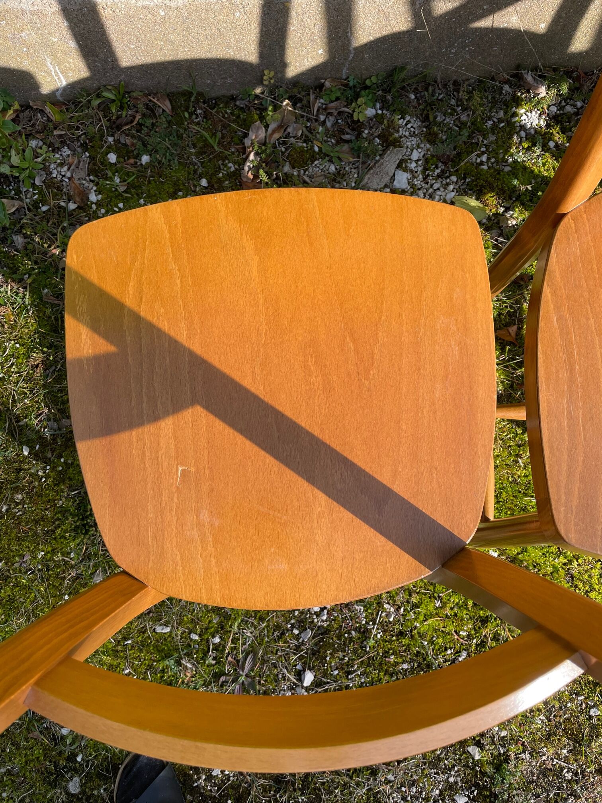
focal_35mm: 26
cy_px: 402
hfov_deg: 53.1
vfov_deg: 67.3
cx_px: 301
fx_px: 603
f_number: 1.6
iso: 32
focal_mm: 4.2
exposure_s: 1/790
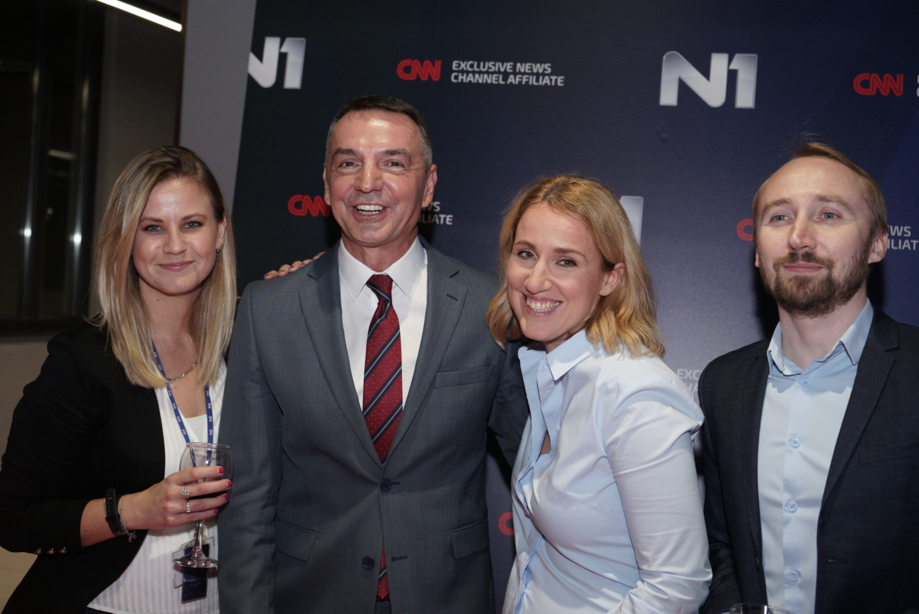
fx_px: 1150
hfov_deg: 43.6
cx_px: 460
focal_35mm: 45
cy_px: 307
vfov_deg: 29.9
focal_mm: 45
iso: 1600
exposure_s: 1/160
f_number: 4.5
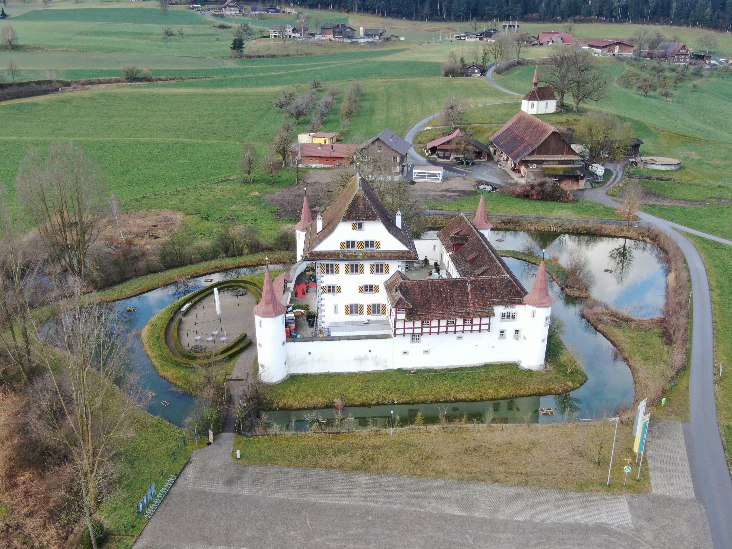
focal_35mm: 33
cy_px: 274
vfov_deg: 42.9
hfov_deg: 55.4
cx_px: 366
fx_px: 698
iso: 110
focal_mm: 5.69
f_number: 3.2
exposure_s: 1/100
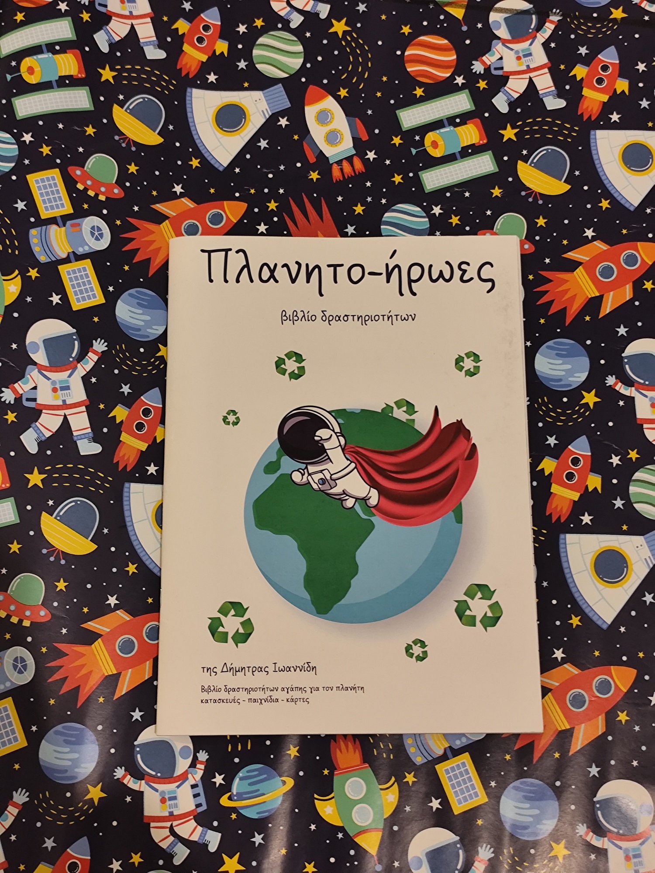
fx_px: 1161
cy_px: 436
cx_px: 328
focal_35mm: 46
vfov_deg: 41.2
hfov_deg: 31.5
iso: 500
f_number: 1.65
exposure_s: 1/25
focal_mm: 6.14
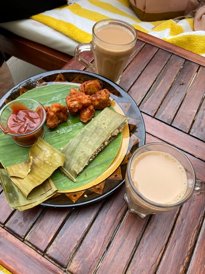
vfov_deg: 63.4
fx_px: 221
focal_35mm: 28
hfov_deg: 49.8
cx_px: 102
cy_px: 137
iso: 20
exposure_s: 1/150
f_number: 1.8
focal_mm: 3.99
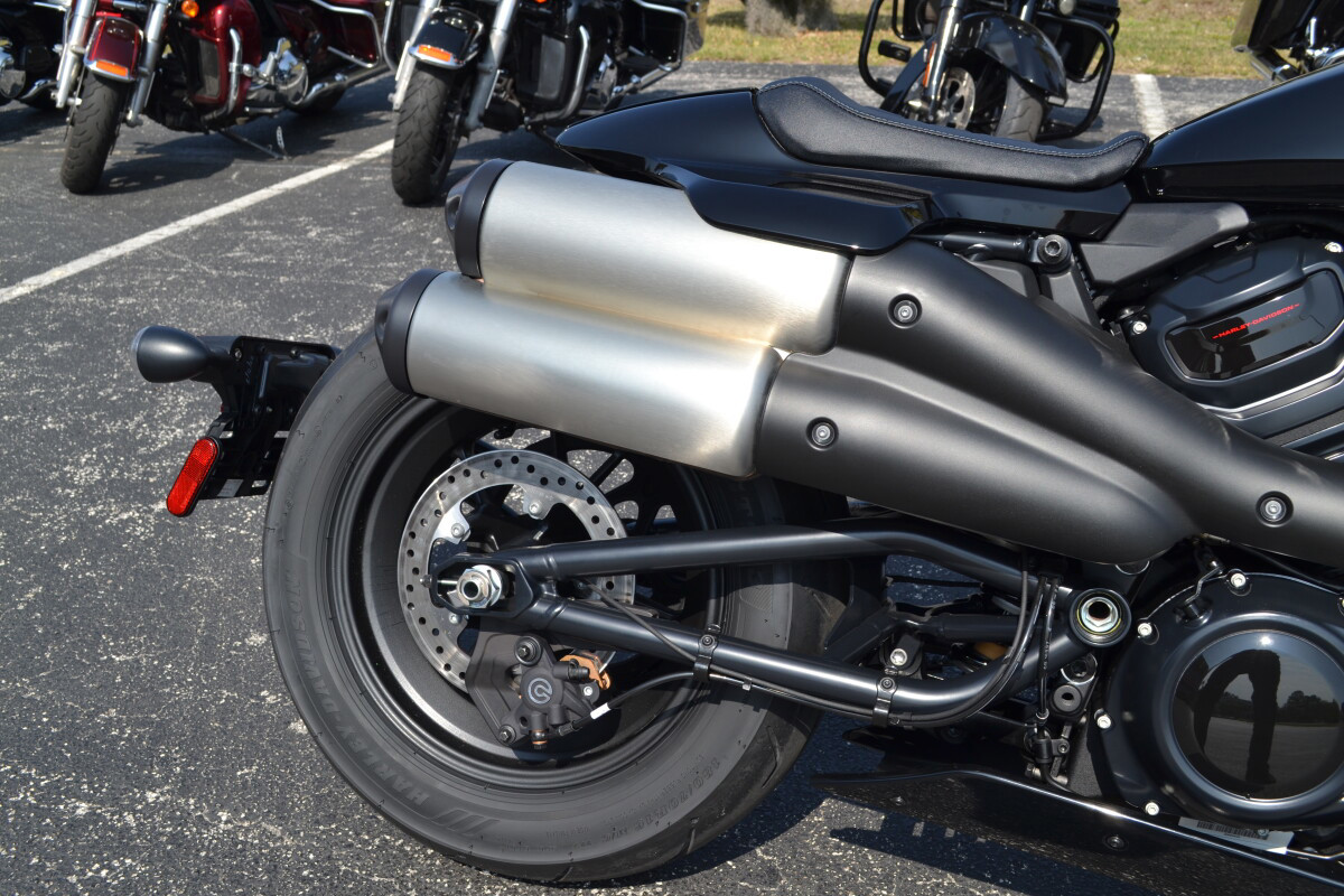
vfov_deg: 40.0
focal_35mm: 33
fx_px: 1232
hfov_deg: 57.2
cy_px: 448
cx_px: 672
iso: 100
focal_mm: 22
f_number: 7.1
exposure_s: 1/200
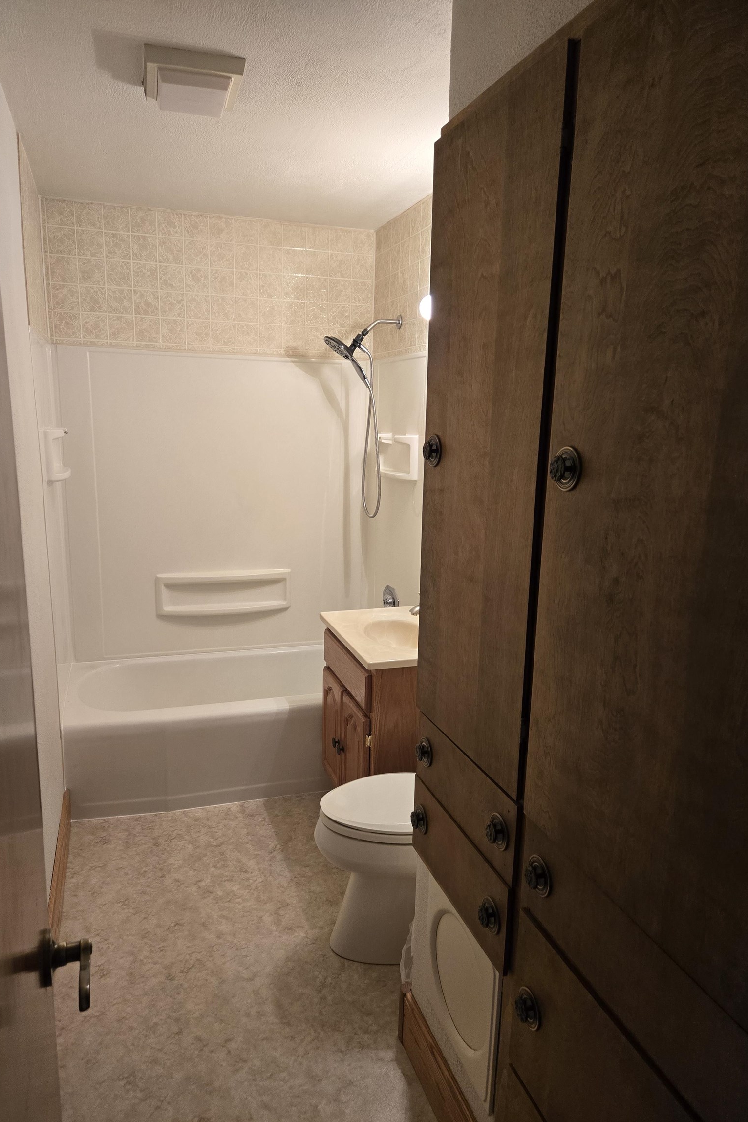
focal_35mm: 24
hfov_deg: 53.1
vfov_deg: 73.7
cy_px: 560
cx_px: 361
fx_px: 748
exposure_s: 1/120
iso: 250
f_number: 1.8
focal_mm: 5.4
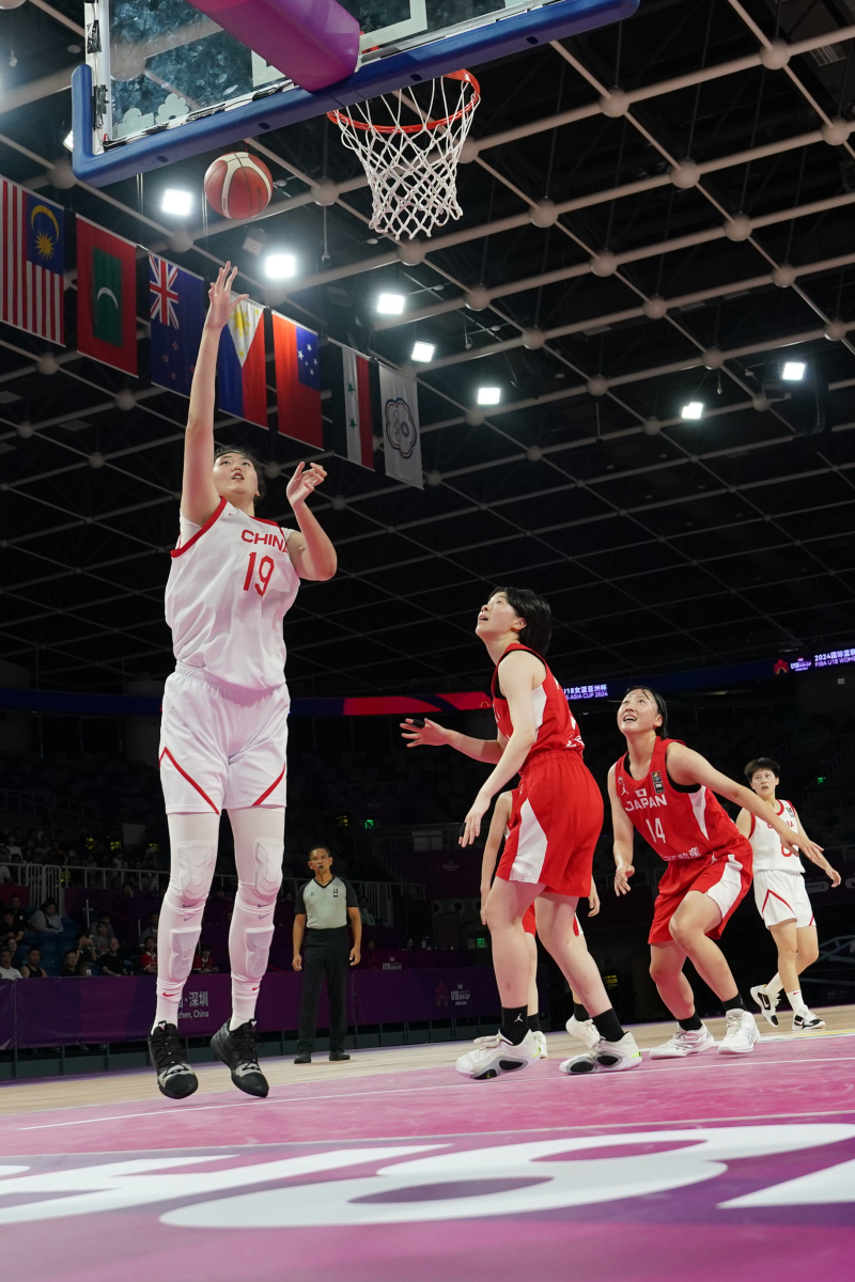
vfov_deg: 63.7
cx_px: 428
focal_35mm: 29
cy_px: 641
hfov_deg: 45.0
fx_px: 1033
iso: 2000
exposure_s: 1/1000
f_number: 4
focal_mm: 29
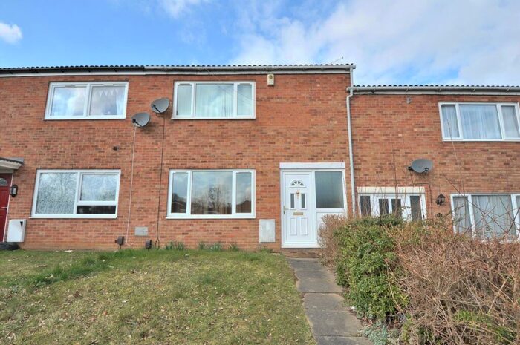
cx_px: 260
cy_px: 172
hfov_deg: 95.0
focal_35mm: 16
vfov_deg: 71.9
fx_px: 238
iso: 200
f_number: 8
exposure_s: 1/250
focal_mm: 11
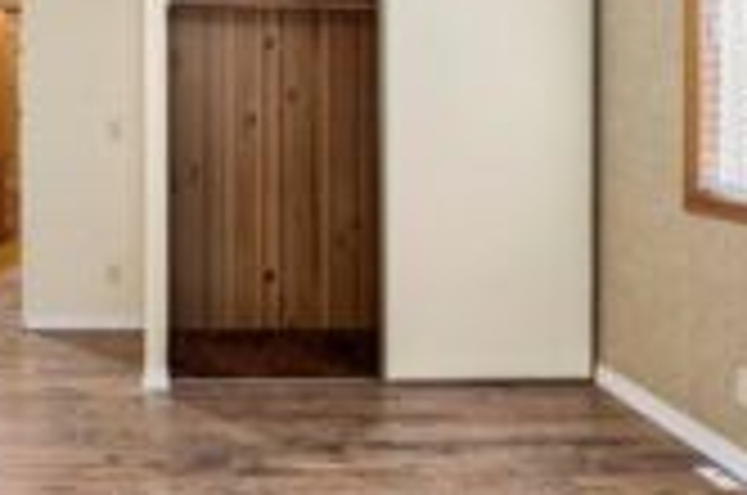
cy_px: 110
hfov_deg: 60.2
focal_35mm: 29
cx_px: 184
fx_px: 601
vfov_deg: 43.0
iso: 500
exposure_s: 1/60
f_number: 6.3
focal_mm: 12
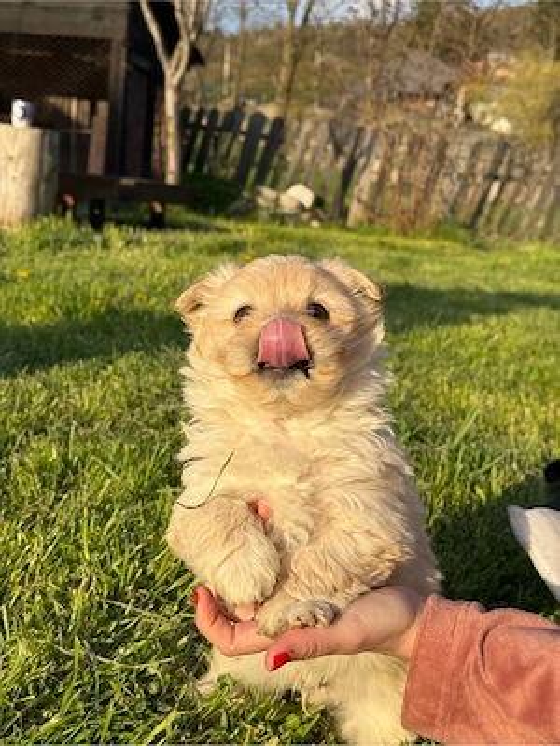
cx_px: 280
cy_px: 373
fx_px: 1035
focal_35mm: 48
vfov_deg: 39.7
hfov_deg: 30.3
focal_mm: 6.76
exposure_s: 1/3096
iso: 64
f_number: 1.78
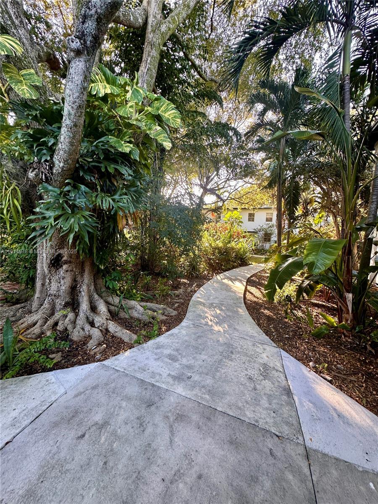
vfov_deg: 102.1
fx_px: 204
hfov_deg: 85.7
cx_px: 189
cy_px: 252
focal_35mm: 14
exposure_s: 1/99
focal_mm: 2.22
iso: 80
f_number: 2.2
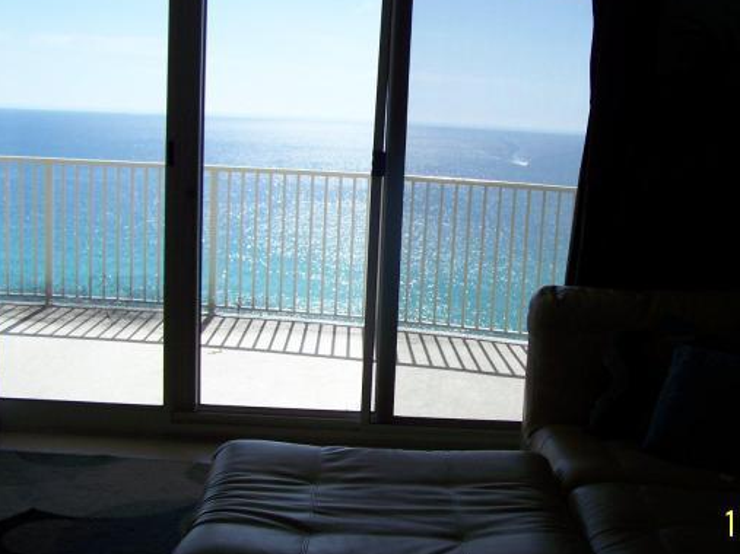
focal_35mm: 48
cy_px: 261
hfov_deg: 39.4
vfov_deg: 30.2
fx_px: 1026
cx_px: 461
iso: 64
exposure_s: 1/500
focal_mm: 6.3
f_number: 2.8
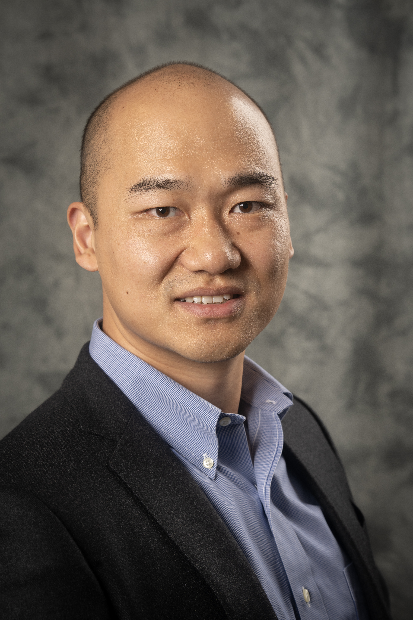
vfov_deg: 23.9
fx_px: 1463
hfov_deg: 16.1
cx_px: 206
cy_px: 310
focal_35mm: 85
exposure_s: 1/125
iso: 200
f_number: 7.1
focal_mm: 85
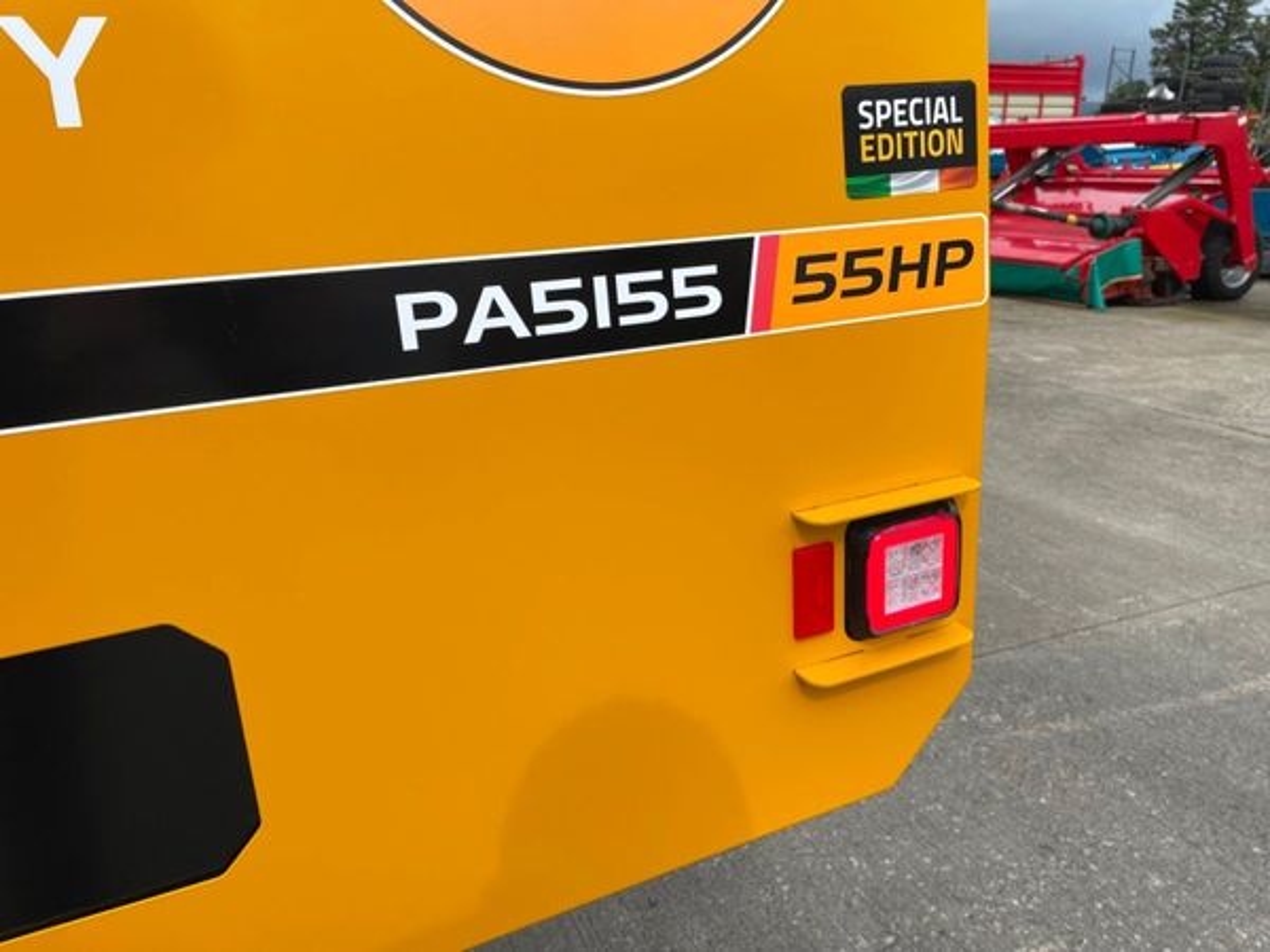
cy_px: 476
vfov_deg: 53.1
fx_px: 954
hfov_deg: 67.3
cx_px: 635
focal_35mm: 26
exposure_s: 1/2353
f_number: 1.6
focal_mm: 4.2
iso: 32
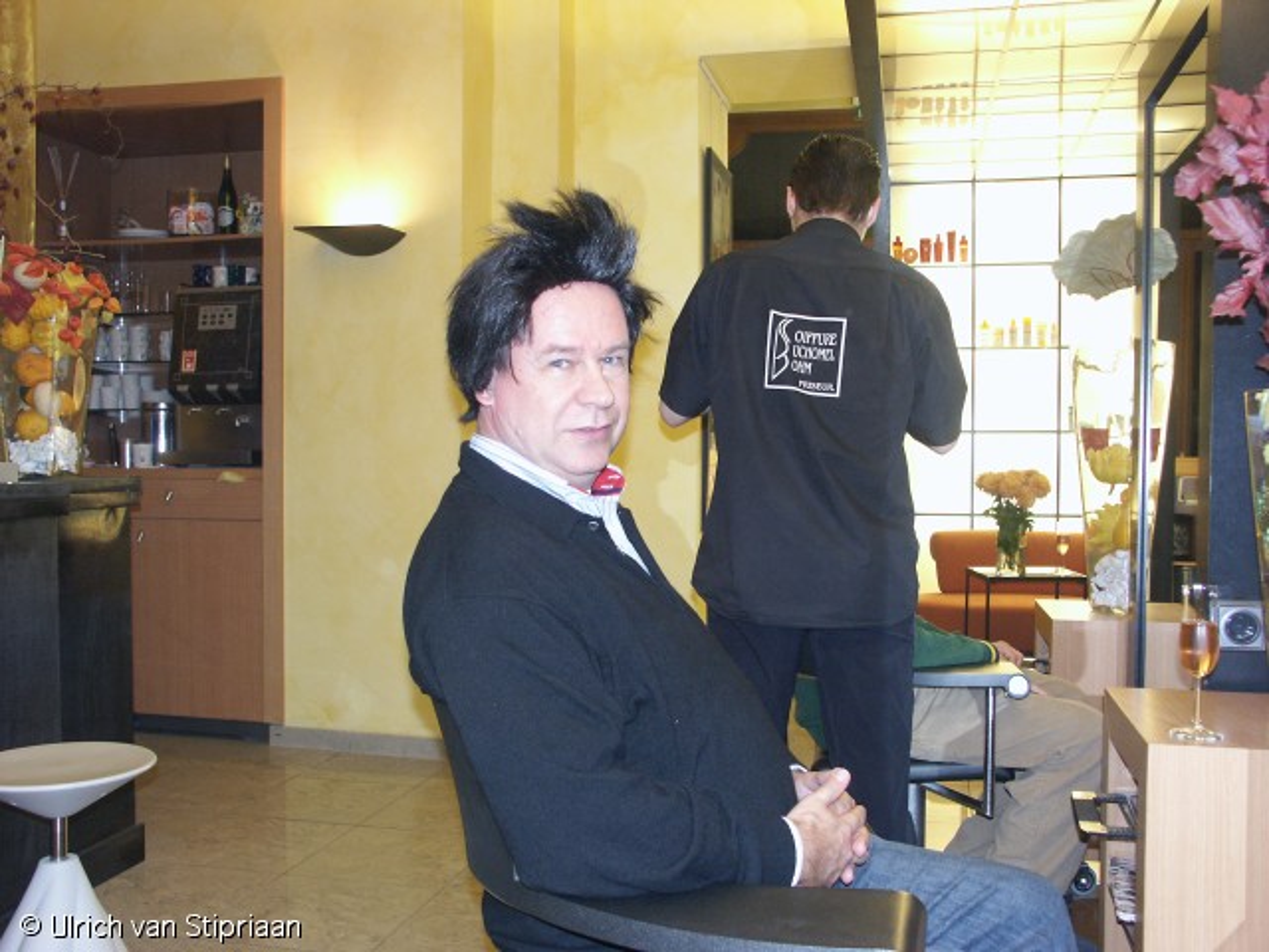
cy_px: 476
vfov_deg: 41.8
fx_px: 1246
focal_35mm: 34
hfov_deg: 54.0
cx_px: 634
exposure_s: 1/45
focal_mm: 8.82
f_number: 2.8
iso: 200
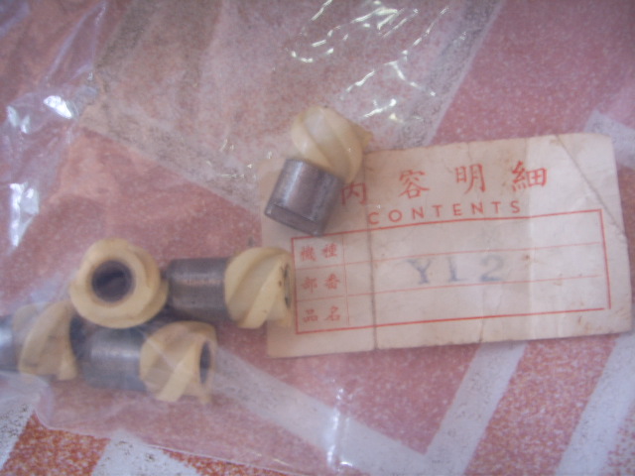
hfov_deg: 47.9
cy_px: 238
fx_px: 715
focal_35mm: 39
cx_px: 318
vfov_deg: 36.8
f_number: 3.5
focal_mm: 6.6
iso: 63
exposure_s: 1/4
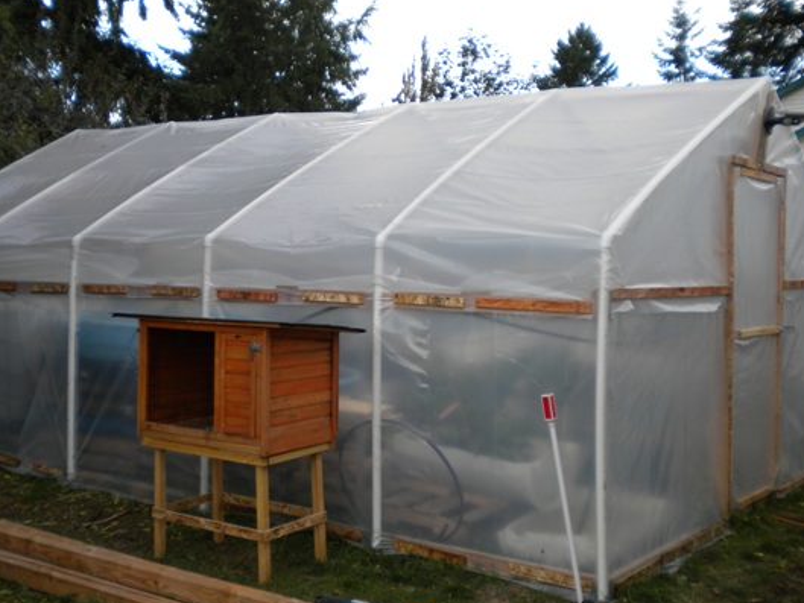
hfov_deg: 43.7
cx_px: 347
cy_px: 279
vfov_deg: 33.6
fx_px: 999
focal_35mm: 43
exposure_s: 1/222
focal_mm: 6.3
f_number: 3.1
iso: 80
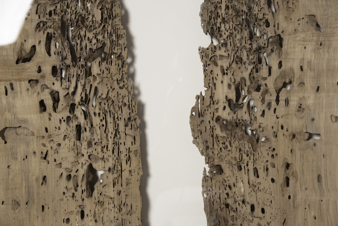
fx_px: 545
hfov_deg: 34.5
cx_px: 169
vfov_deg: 23.4
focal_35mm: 58
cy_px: 113
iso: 100
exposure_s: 1/80
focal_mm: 58
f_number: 8
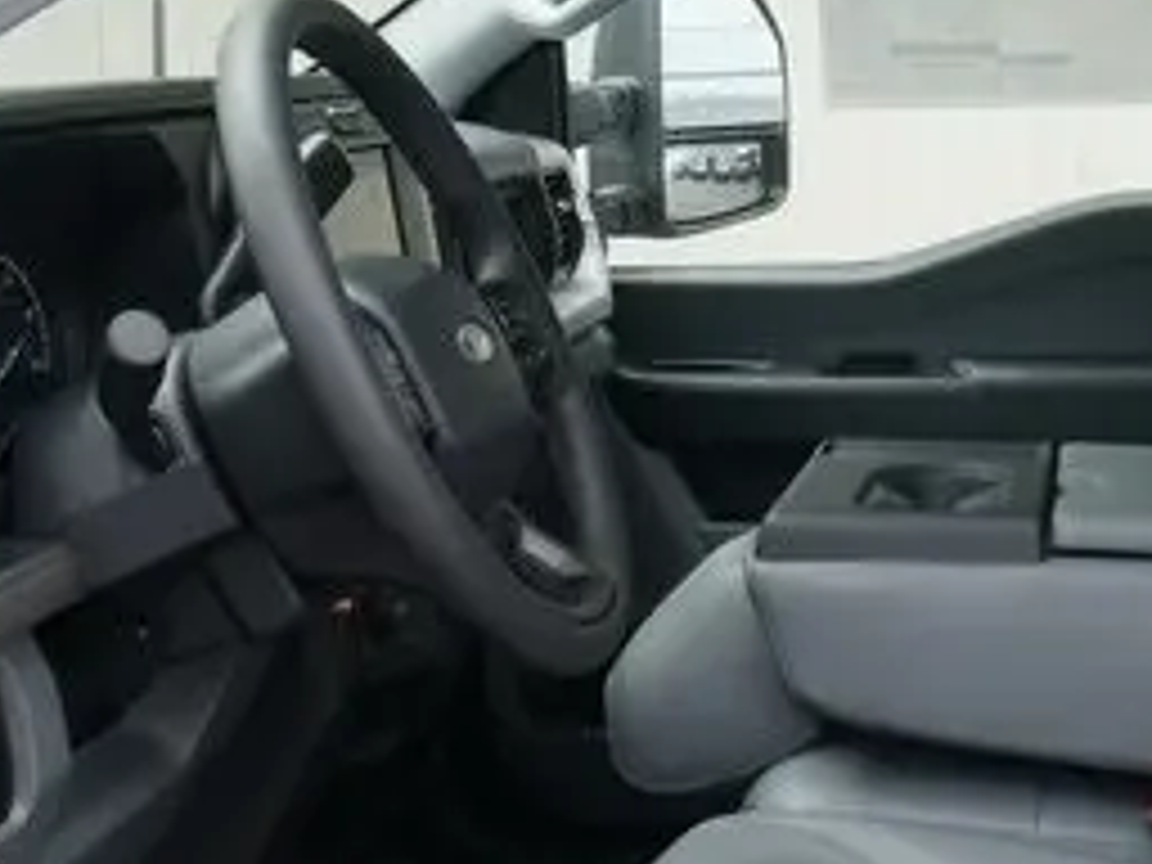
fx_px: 2330
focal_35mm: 70
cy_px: 583
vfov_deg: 20.9
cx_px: 1012
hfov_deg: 26.9
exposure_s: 1/250
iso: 200
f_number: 5
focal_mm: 14
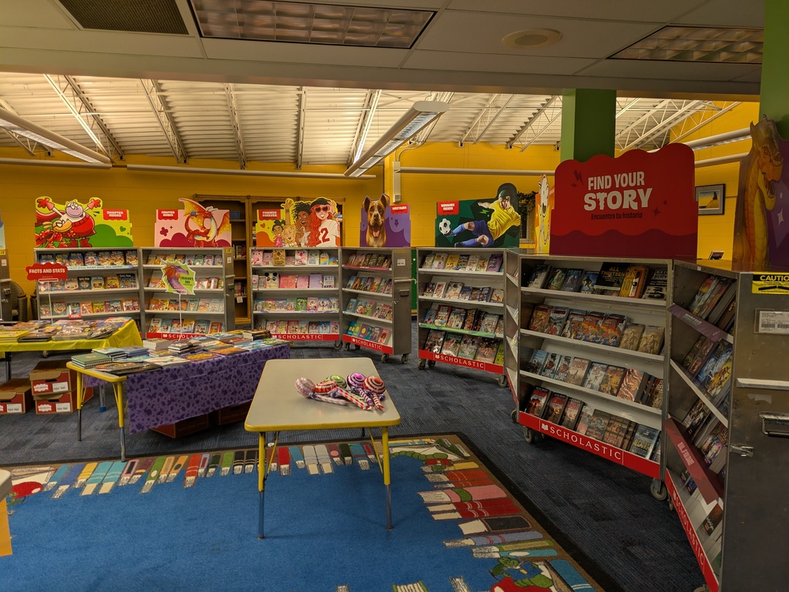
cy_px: 296
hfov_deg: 69.4
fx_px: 570
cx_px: 394
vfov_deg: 54.9
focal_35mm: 25
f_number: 1.89
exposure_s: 1/33.3
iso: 56
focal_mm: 5.43
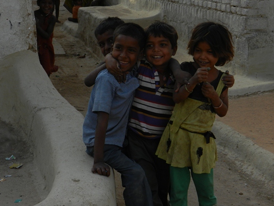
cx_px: 142
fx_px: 744
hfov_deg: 20.9
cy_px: 107
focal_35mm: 94
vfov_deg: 15.7
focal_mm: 14.1
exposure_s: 1/400
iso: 160
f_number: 4.8
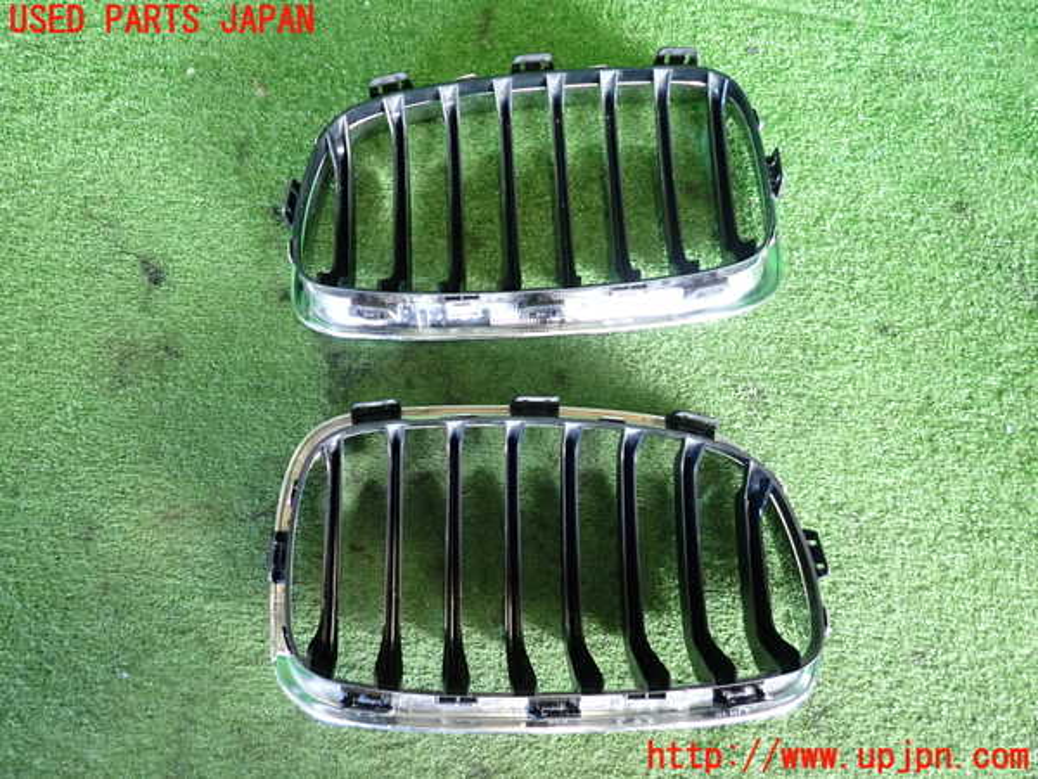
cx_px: 519
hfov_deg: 69.4
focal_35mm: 25
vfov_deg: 54.9
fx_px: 750
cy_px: 390
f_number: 2
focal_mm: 4.5
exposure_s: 1/30
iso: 320
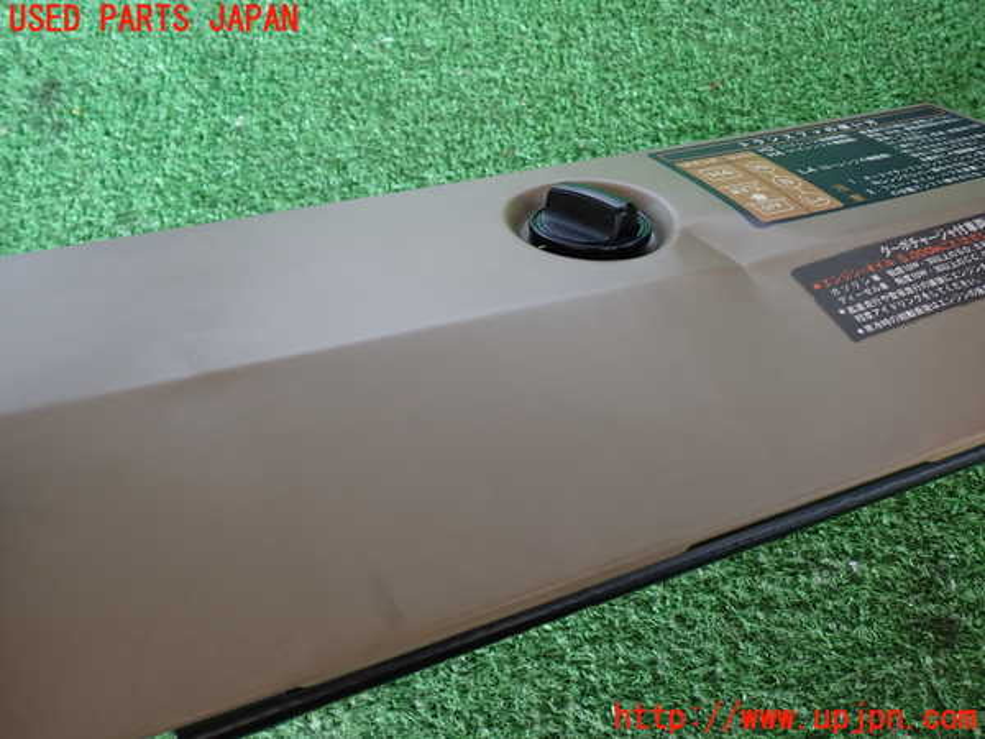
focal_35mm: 32
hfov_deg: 56.8
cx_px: 492
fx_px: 911
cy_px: 370
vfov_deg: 44.2
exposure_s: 1/50
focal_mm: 5.79
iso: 200
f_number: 2.4
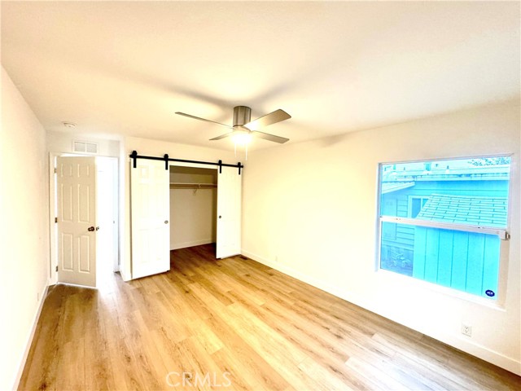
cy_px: 196
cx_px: 260
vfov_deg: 85.7
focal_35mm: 14
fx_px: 211
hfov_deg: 102.1
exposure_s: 1/60
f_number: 2.2
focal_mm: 2.22
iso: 400
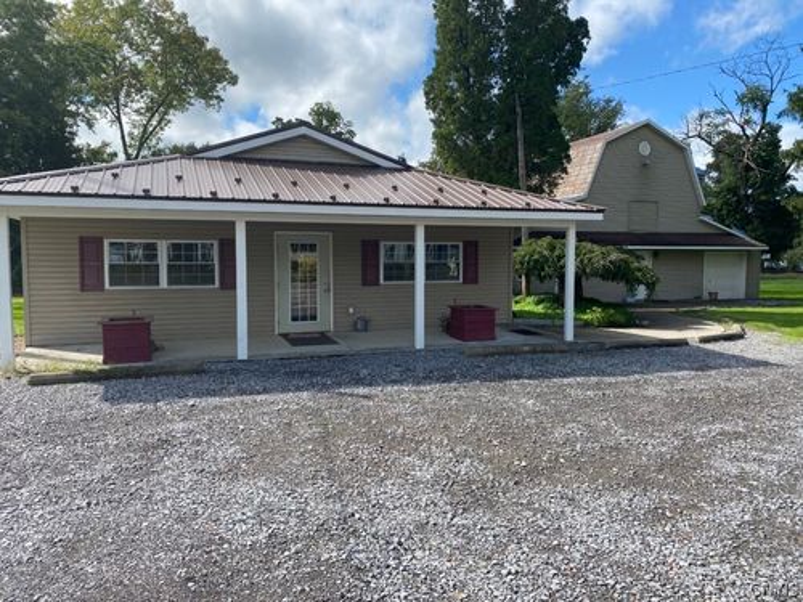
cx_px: 402
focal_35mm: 26
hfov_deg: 67.3
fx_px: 603
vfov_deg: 53.1
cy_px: 301
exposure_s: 1/1808
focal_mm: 4.25
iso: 32
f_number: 1.8
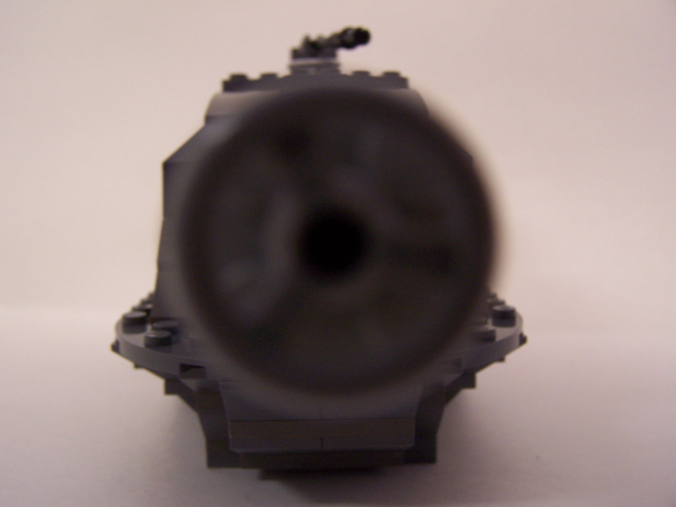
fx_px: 742
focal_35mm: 38
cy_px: 254
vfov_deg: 37.7
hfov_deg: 49.0
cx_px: 338
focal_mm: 6.3
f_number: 2.8
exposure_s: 1/10
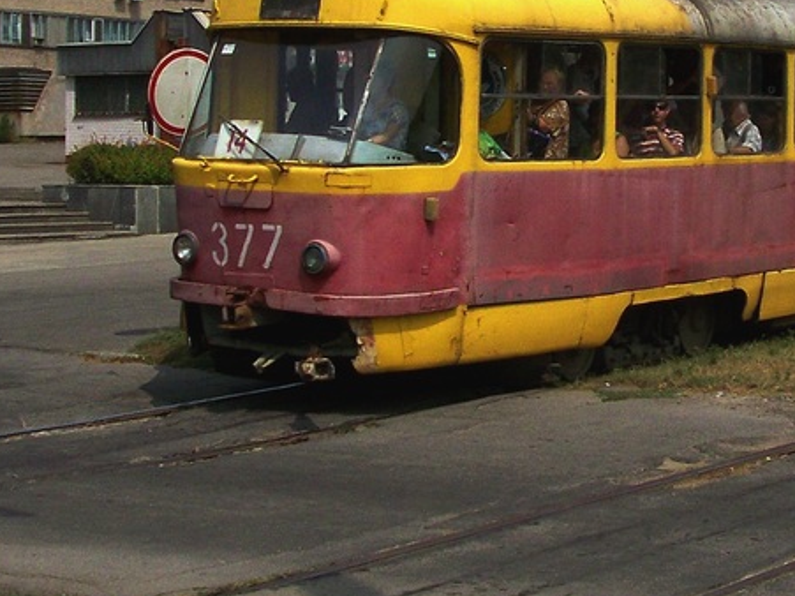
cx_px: 545
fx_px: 2135
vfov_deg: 15.8
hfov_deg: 21.0
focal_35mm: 93
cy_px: 114
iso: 100
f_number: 7.1
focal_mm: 6.7
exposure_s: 1/800
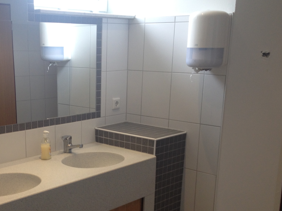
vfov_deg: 25.0
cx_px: 82
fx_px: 472
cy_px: 154
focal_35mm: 58
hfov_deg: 32.8
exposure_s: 1/60
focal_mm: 4.28
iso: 50
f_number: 2.4
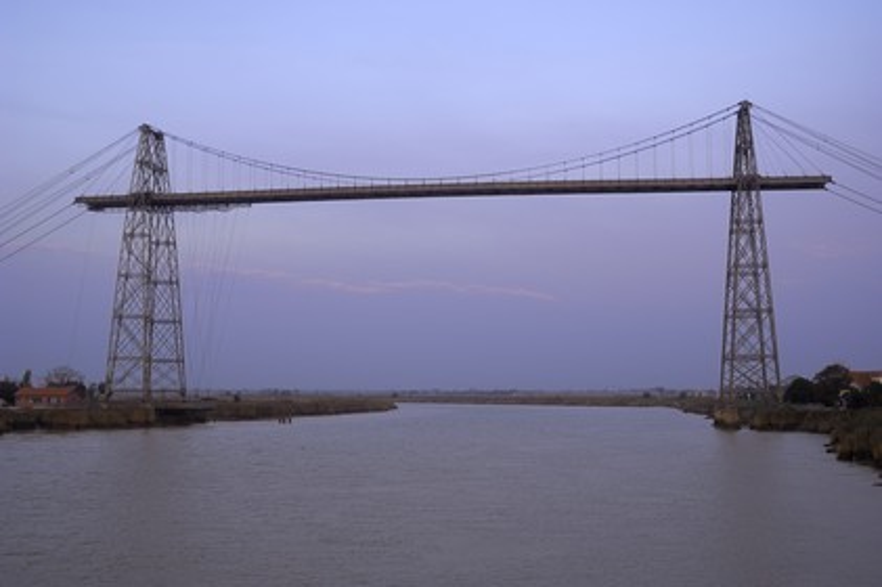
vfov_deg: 31.8
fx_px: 1028
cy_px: 294
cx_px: 441
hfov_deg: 46.4
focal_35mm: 42
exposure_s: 1/100
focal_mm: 28
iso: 100
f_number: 2.8
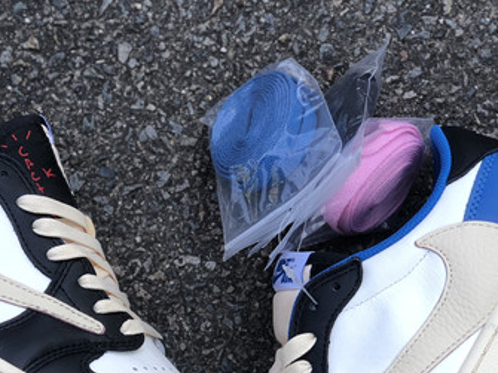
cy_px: 377
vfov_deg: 12.7
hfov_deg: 17.1
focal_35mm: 115
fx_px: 1654
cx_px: 166
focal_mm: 6
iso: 20
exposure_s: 1/120
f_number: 2.4
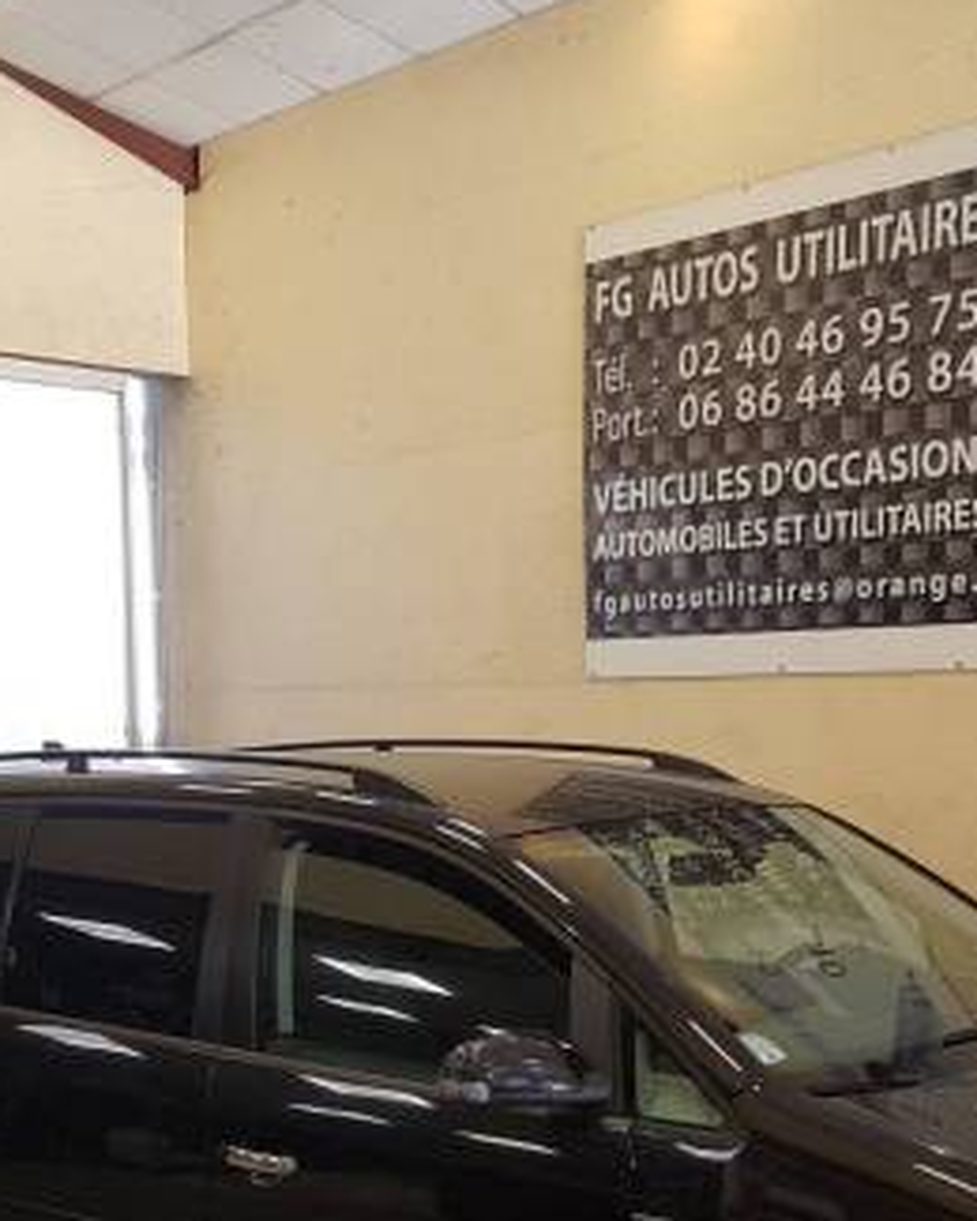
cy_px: 887
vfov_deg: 36.6
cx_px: 703
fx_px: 1807
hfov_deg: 29.9
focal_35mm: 50
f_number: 1.7
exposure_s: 1/50
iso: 64
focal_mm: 4.2
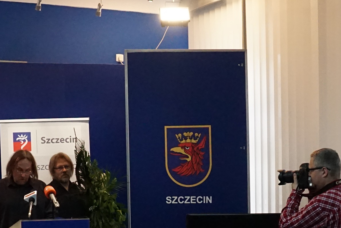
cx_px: 154
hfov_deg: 24.8
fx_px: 777
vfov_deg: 16.3
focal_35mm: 82
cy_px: 233
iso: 3200
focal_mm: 18
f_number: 5.6
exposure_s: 1/320
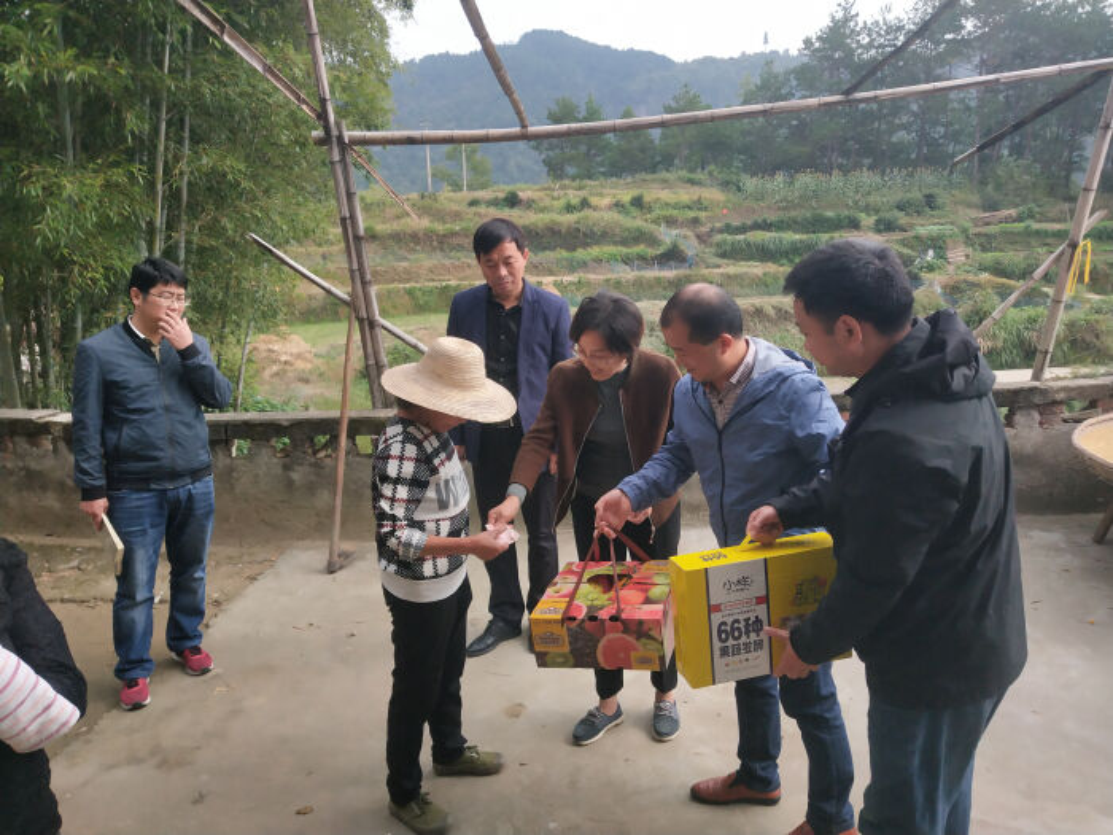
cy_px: 418
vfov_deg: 46.8
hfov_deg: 60.0
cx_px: 556
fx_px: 965
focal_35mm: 30
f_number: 1.8
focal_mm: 3.95
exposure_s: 1/1230
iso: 118
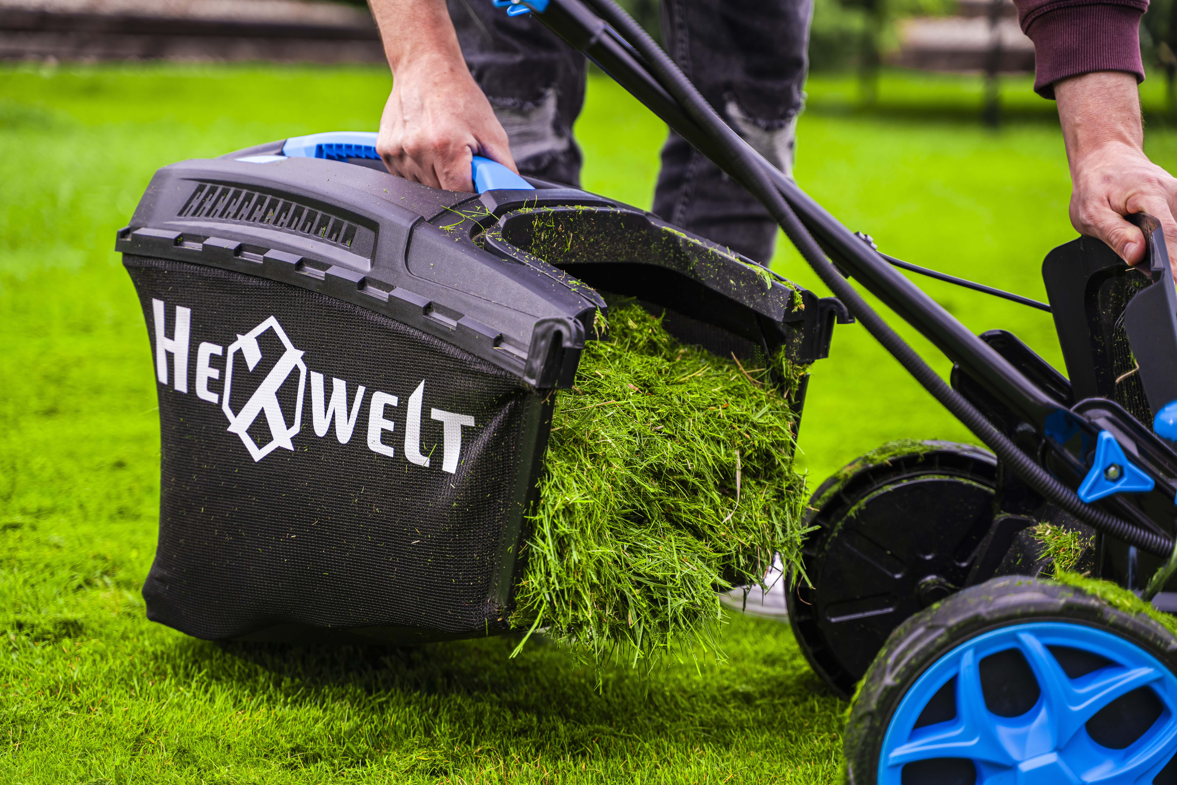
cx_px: 588
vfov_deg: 19.5
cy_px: 392
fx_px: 2289
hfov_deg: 28.8
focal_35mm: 70
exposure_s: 1/80
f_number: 2.8
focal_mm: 70
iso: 160
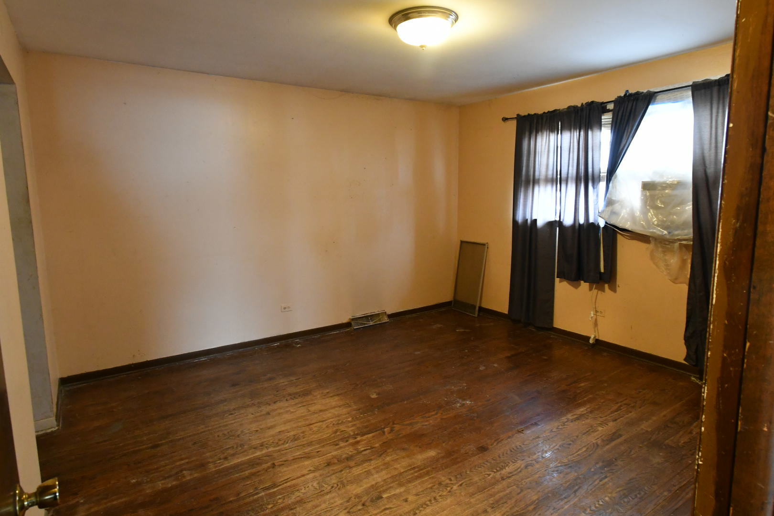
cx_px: 387
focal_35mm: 20
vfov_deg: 61.9
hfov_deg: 84.0
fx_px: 430
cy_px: 258
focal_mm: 10
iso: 2000
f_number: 6.3
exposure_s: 1/13
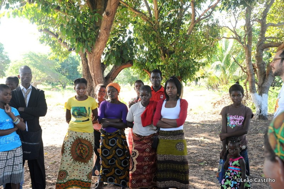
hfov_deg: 46.4
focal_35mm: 42
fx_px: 331
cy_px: 94
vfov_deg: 31.9
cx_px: 142
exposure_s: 1/80
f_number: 9
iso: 640
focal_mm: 42
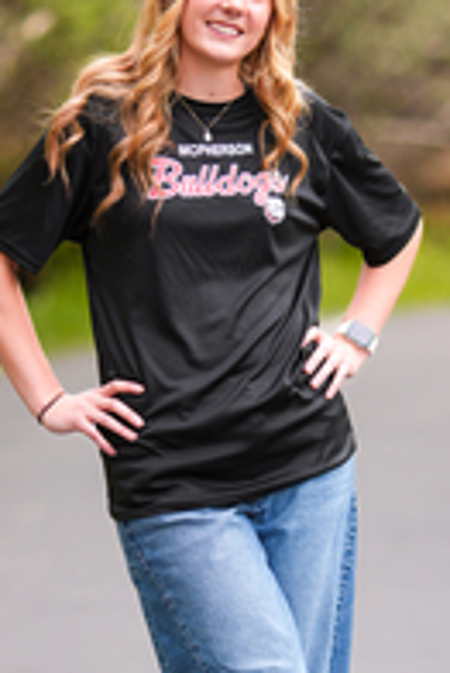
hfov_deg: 4.0
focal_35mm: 344
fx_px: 6438
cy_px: 409
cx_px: 266
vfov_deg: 6.0
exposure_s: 1/160
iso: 64
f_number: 2.2
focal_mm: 135
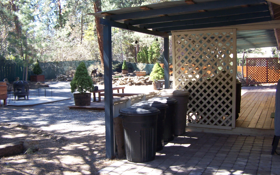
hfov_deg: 48.2
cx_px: 142
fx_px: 313
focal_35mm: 41
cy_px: 87
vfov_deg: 31.3
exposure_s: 1/100
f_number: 2.8
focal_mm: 6.3
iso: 80
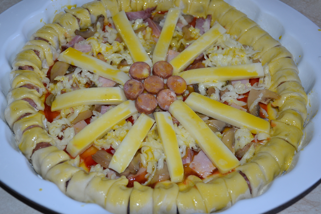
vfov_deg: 23.8
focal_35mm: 57
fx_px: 508
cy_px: 107
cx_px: 160
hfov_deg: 35.1
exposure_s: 1/60
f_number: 4.2
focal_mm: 38
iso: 400
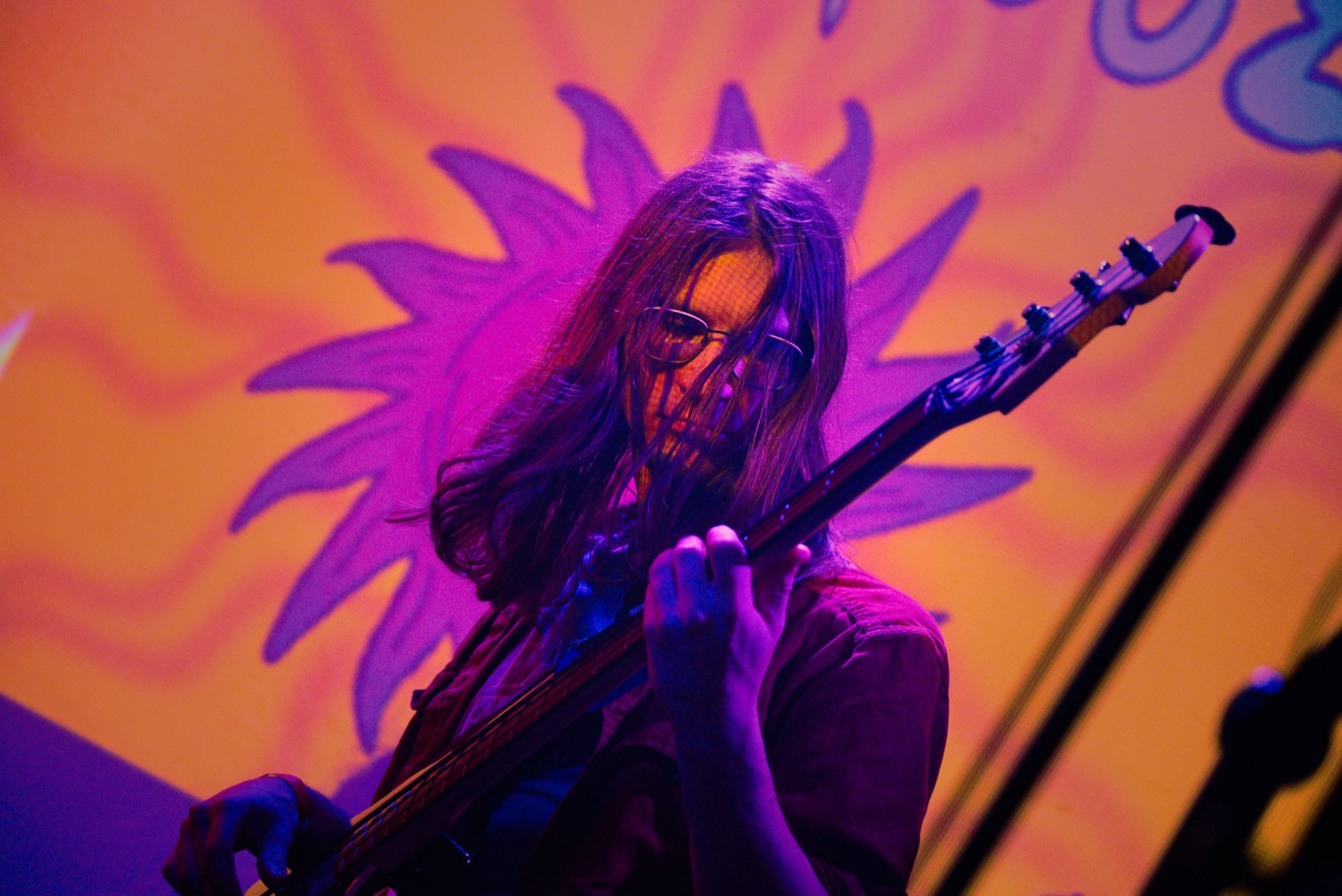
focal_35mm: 126
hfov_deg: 16.3
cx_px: 671
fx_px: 4698
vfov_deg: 10.9
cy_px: 448
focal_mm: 83.8
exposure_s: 1/160
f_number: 2.8
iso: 5000
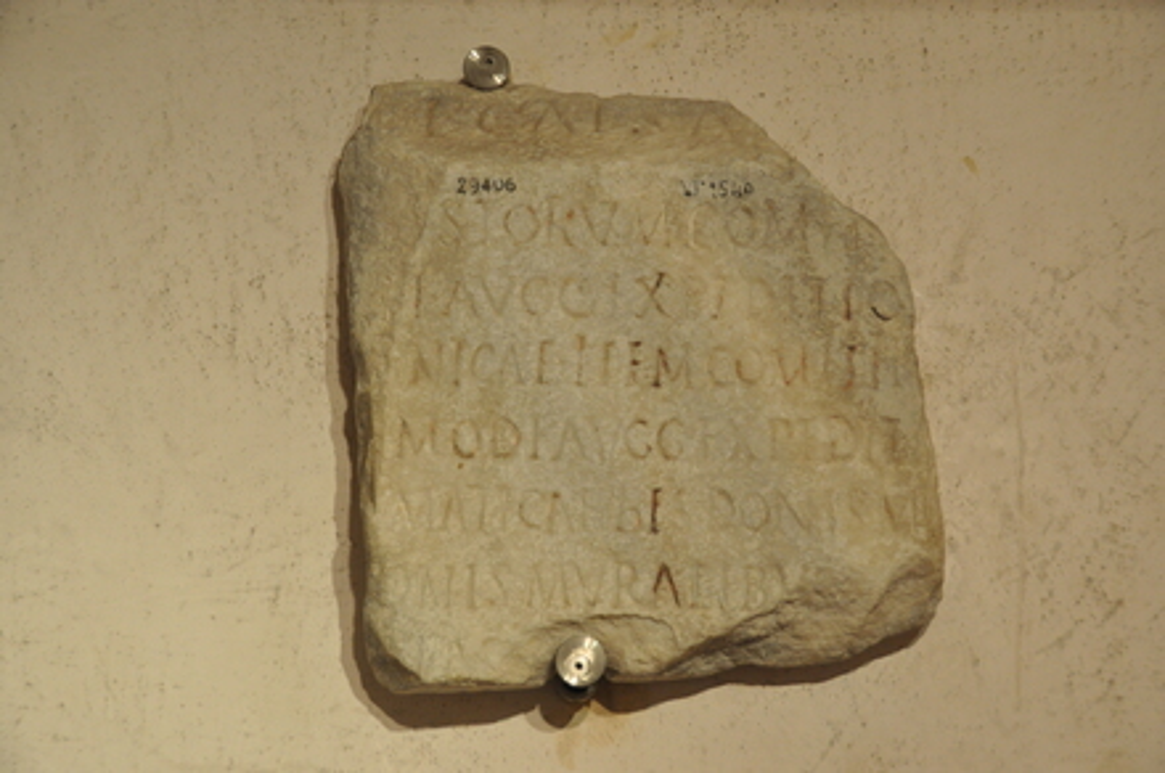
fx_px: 2036
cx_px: 582
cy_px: 386
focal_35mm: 63
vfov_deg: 21.5
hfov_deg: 31.9
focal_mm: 42
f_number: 5
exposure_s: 1/100
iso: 1250
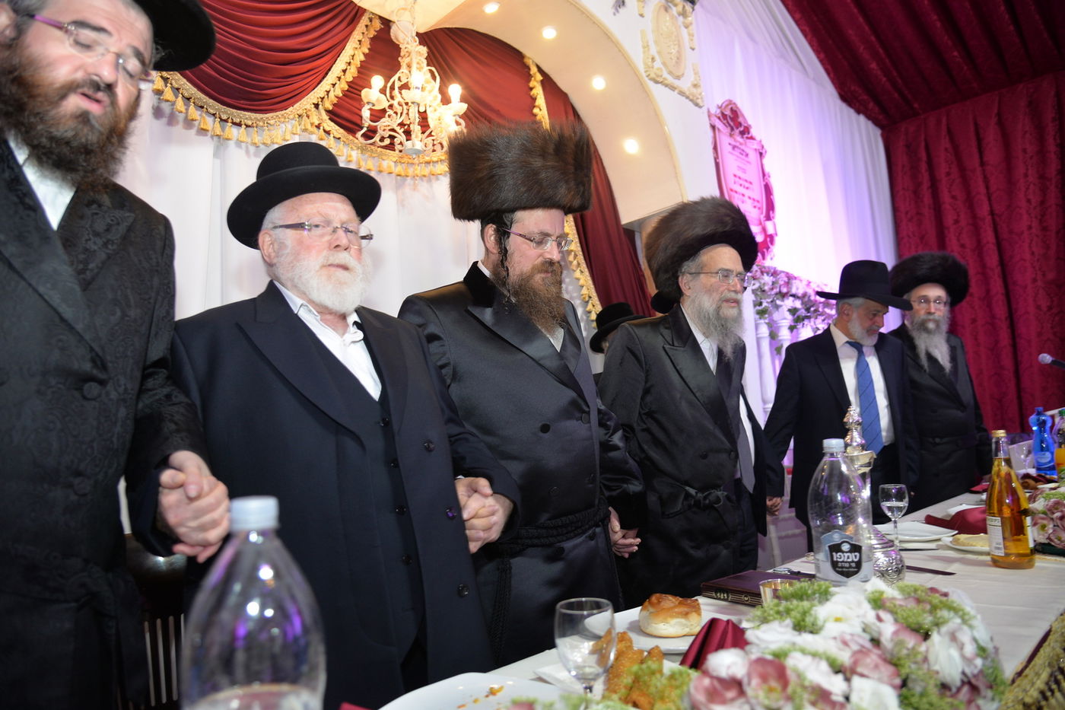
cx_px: 532
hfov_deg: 73.8
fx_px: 710
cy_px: 355
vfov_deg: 53.1
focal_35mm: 24
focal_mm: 24
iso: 800
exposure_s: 1/80
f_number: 4
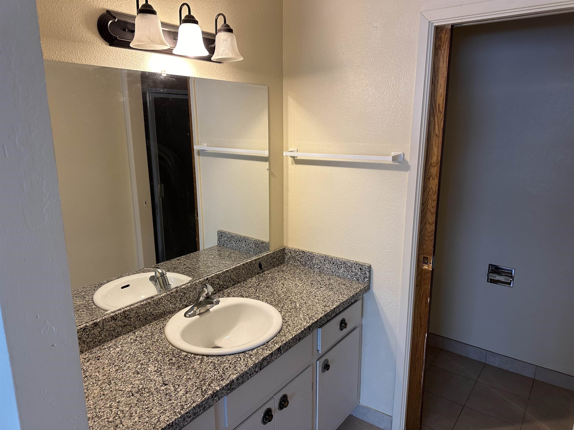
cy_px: 215
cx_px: 287
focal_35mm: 24
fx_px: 398
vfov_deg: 56.8
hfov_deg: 71.6
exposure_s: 1/60
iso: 125
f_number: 1.78
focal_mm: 6.86
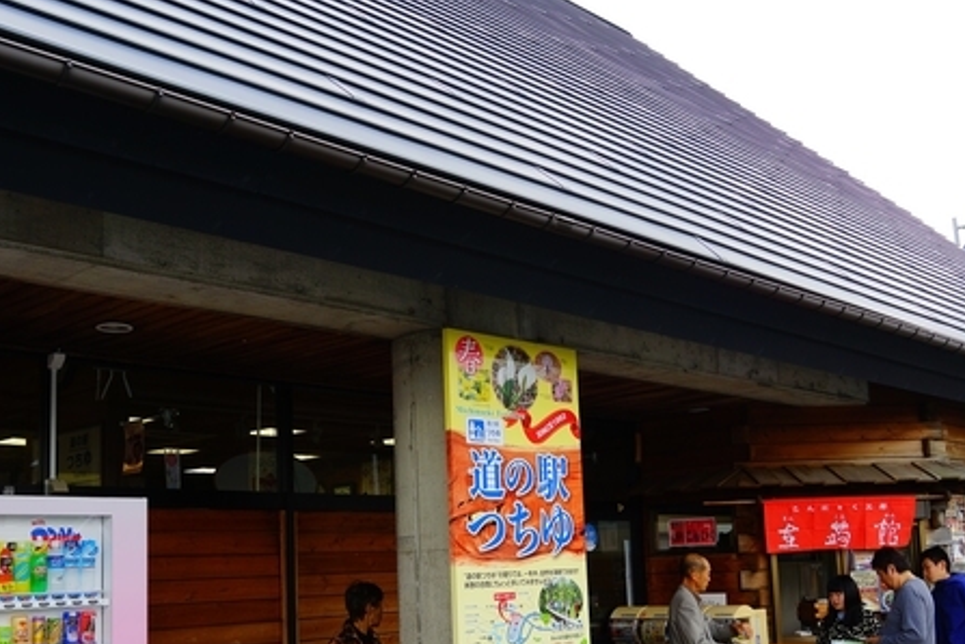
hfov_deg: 45.4
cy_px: 408
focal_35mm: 43
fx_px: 1153
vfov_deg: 31.0
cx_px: 497
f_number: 6.7
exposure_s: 1/90
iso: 100
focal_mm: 24
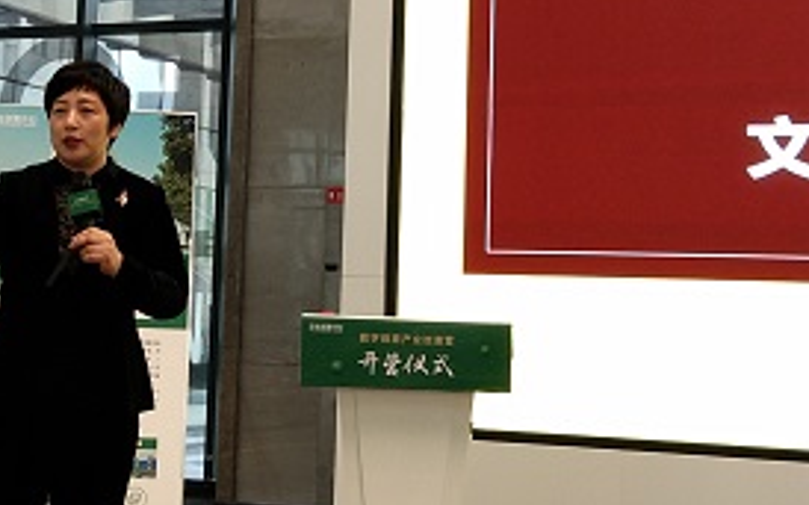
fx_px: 2116
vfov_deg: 13.5
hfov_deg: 21.6
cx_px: 266
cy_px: 97
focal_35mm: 96
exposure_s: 1/33.3
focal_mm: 3.69
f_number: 2.2
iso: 200
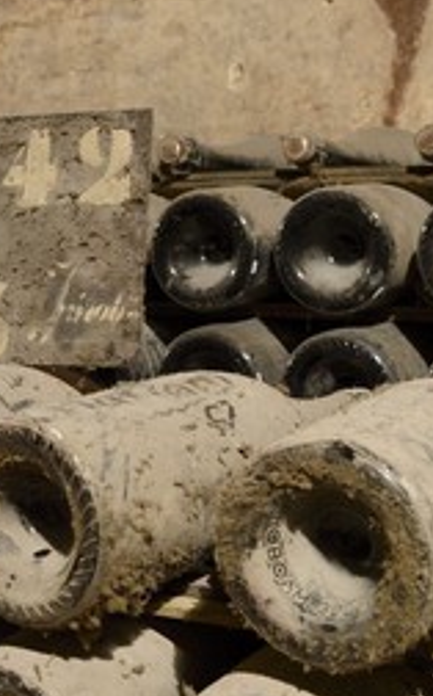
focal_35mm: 68
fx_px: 1287
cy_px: 342
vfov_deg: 30.2
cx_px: 8
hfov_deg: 18.6
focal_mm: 40
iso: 200
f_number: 8
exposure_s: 10
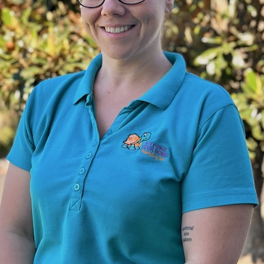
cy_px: 79
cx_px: 121
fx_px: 535
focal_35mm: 62
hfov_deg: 27.7
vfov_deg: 27.5
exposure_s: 1/830
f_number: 1.78
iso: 80
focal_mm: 6.86
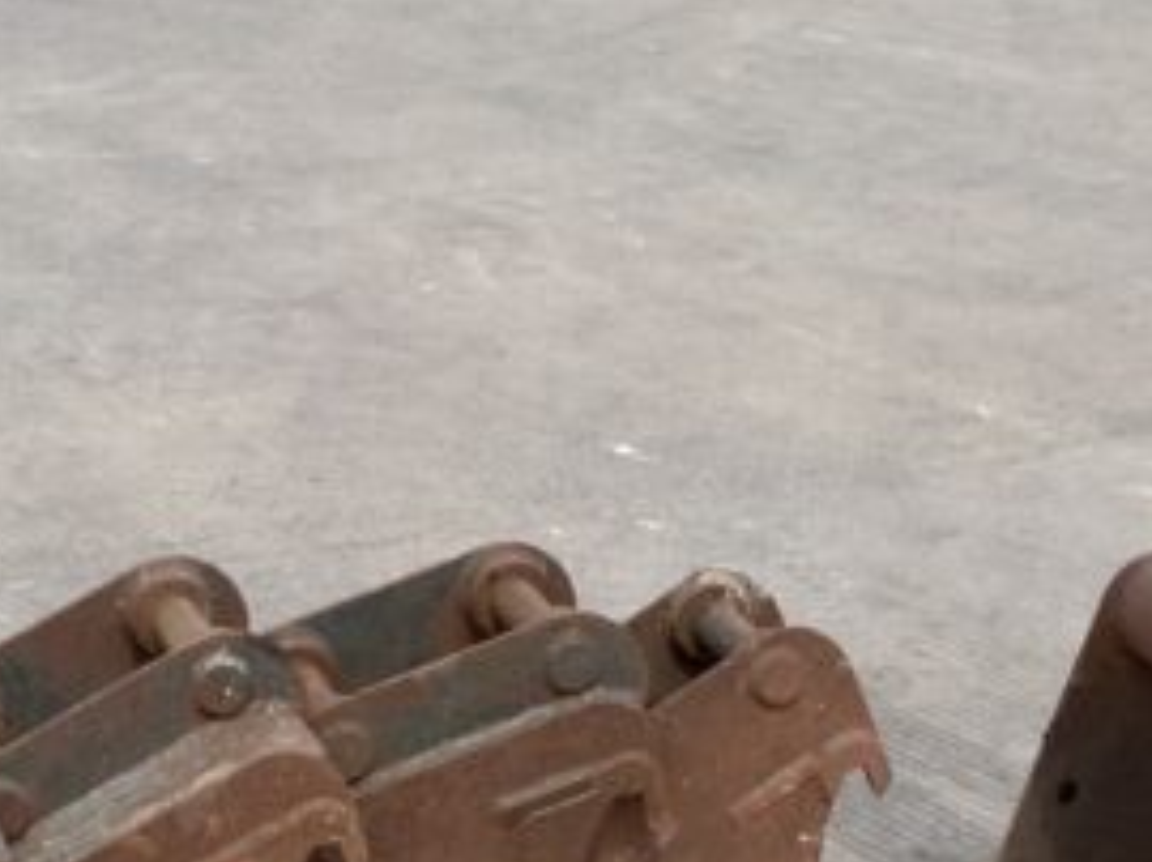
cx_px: 683
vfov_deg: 13.1
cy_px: 1045
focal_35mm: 110
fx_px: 3657
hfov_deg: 17.9
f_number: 1.8
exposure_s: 1/1412
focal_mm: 3
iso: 16
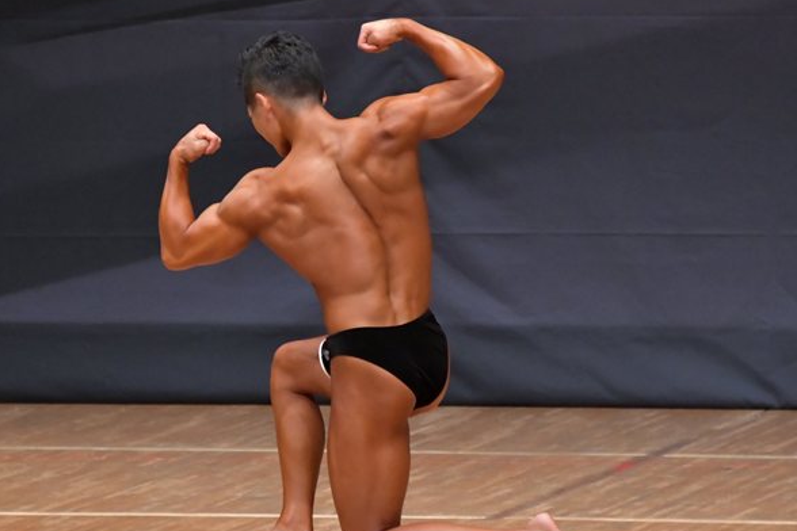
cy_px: 316
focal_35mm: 494
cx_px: 303
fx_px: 10936
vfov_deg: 2.8
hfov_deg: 4.2
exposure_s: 1/400
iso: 6400
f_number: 5.6
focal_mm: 250
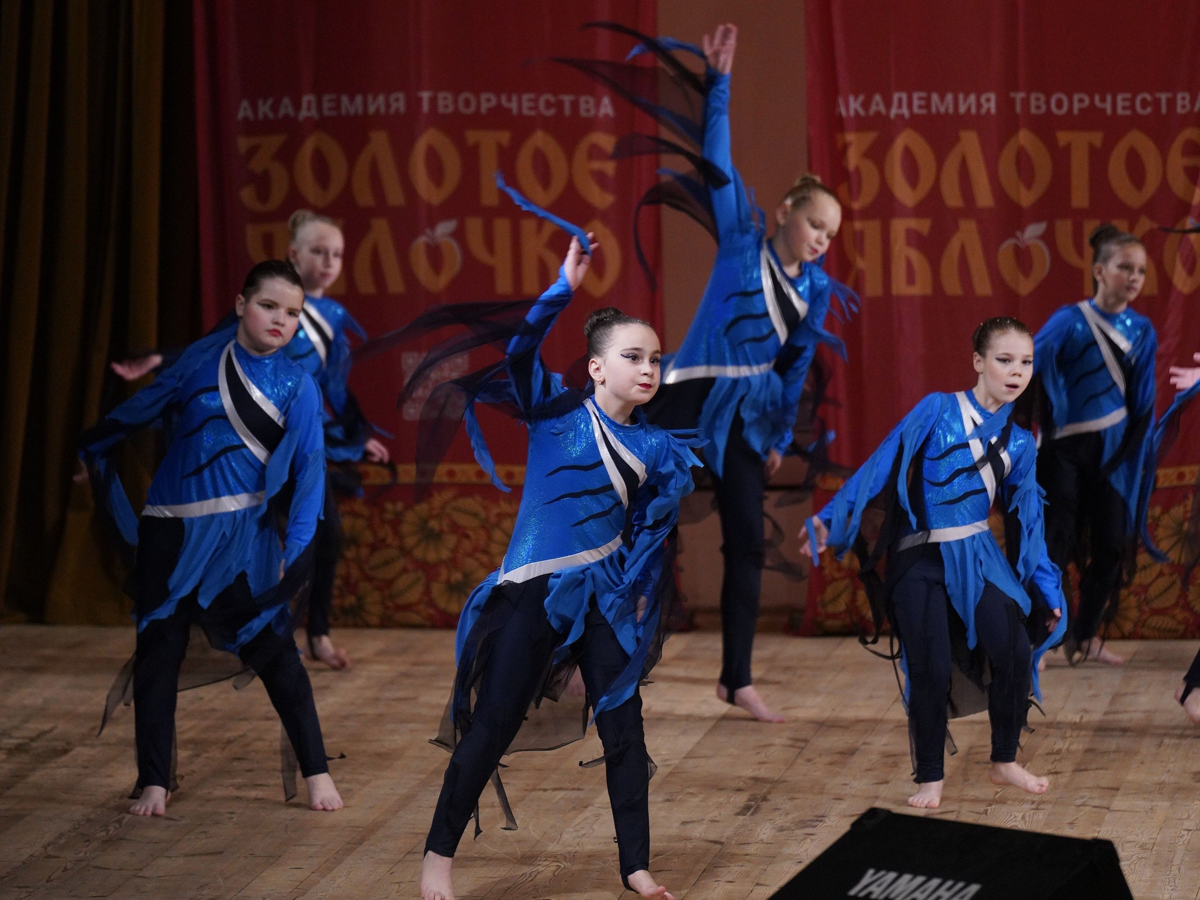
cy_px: 277
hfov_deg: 7.6
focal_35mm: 260
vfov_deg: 5.7
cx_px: 600
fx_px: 9013
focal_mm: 180
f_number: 2.8
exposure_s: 1/500
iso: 2500
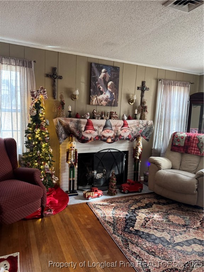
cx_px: 102
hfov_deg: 56.8
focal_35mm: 24
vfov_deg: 71.6
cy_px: 136
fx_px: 189
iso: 400
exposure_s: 1/60
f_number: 1.78
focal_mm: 6.76
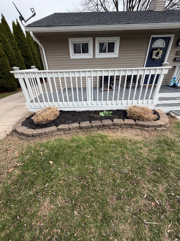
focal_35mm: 14
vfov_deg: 102.1
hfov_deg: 85.7
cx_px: 90
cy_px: 120
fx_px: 97
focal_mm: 2.22
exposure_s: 1/664
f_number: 2.2
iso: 40
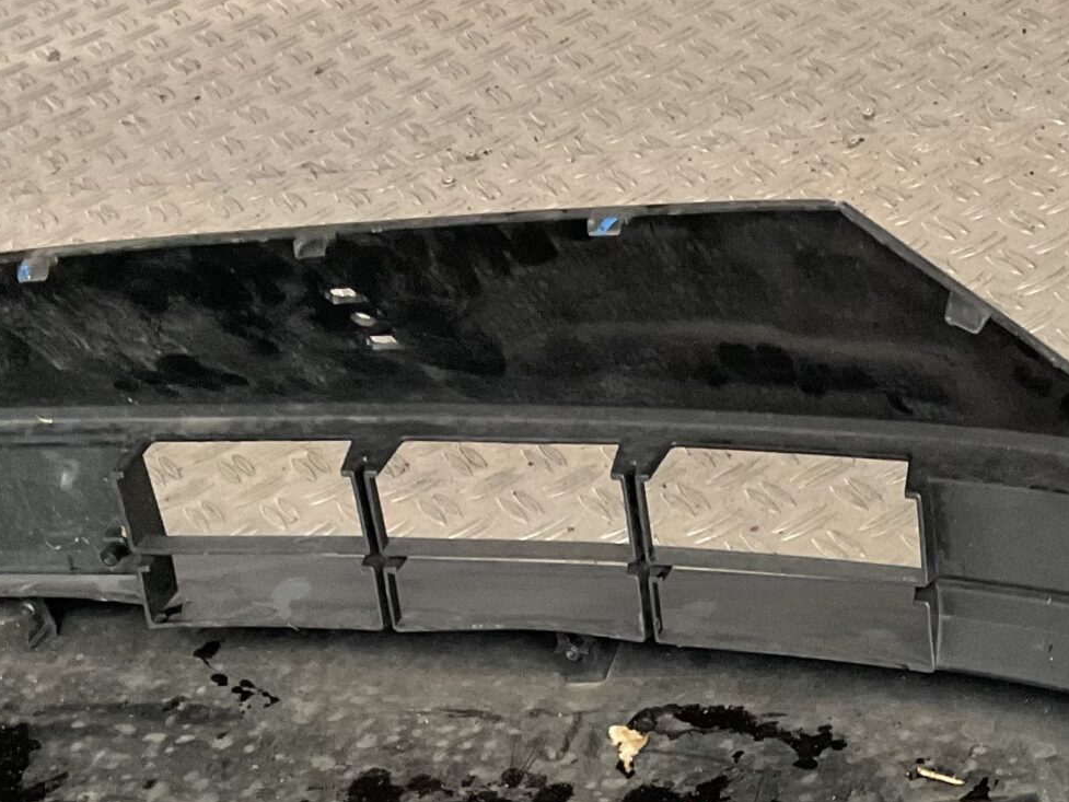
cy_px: 870
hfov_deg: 25.1
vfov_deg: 18.7
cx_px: 904
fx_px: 2347
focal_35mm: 76
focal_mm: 3
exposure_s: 1/50
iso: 125
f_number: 1.8
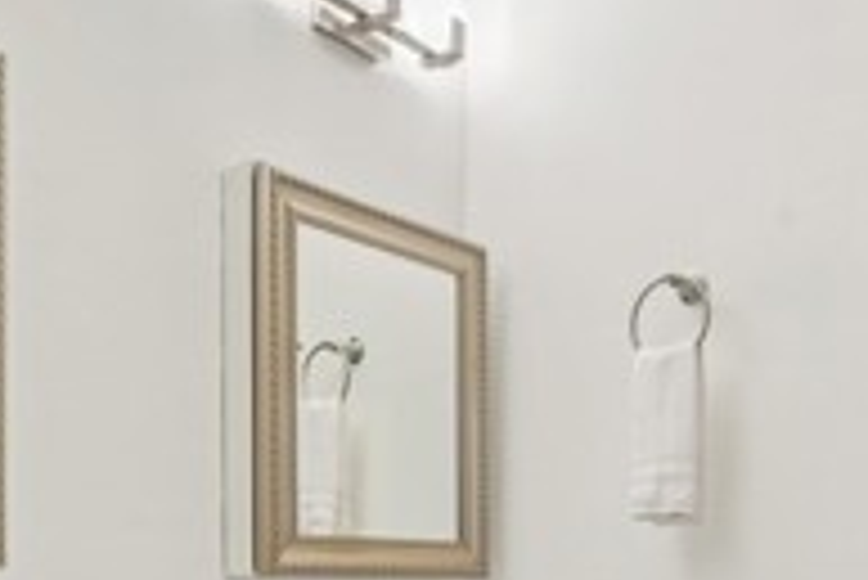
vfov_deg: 28.7
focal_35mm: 43
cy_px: 620
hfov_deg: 44.3
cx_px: 621
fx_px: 1038
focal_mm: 13
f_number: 10
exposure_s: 1/13
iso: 400
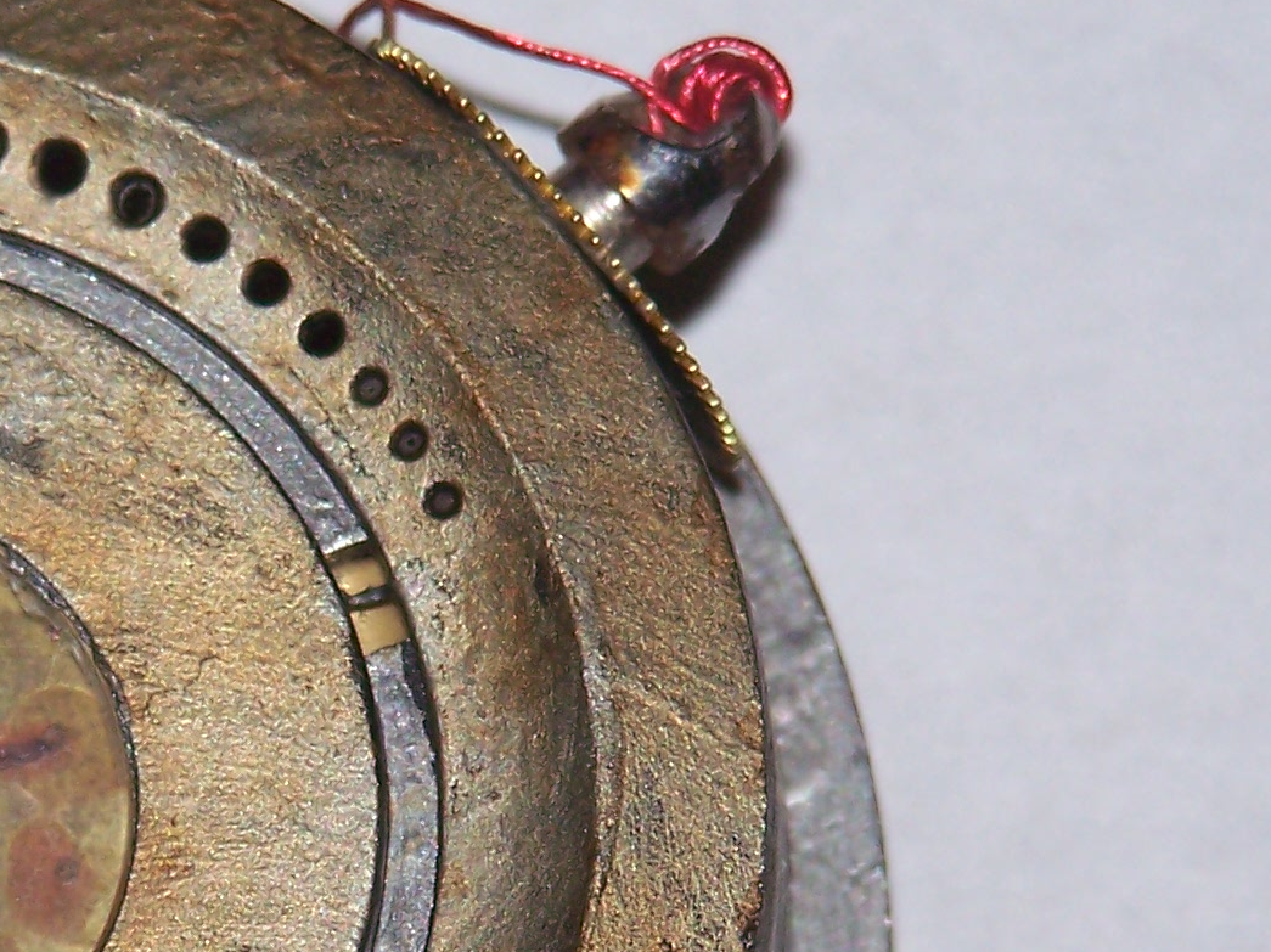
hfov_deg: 4.0
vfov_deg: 3.0
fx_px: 18242
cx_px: -74
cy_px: 811
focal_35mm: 497
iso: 80
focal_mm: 28
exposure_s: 1/125
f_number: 3.3
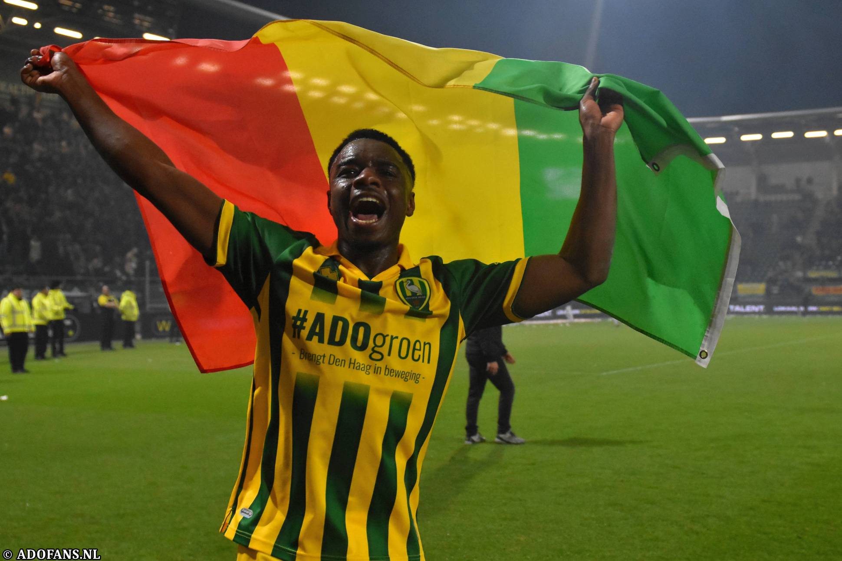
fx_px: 842
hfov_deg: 53.1
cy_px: 280
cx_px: 421
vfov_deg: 36.9
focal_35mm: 36
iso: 4000
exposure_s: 1/1000
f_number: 2.8
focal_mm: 24
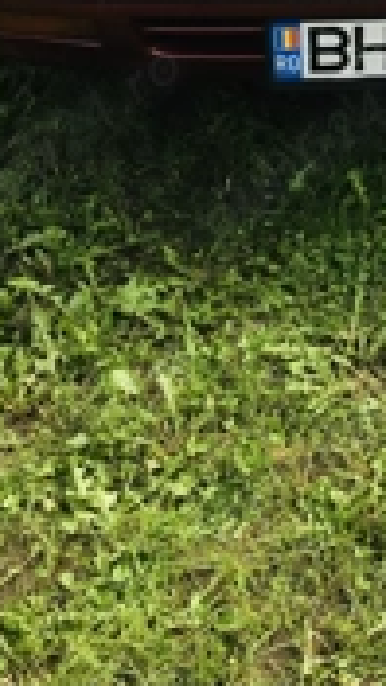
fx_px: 1310
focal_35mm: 72
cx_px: 464
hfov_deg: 16.1
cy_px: -90
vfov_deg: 26.7
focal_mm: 4.15
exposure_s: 1/420
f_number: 2.2
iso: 25
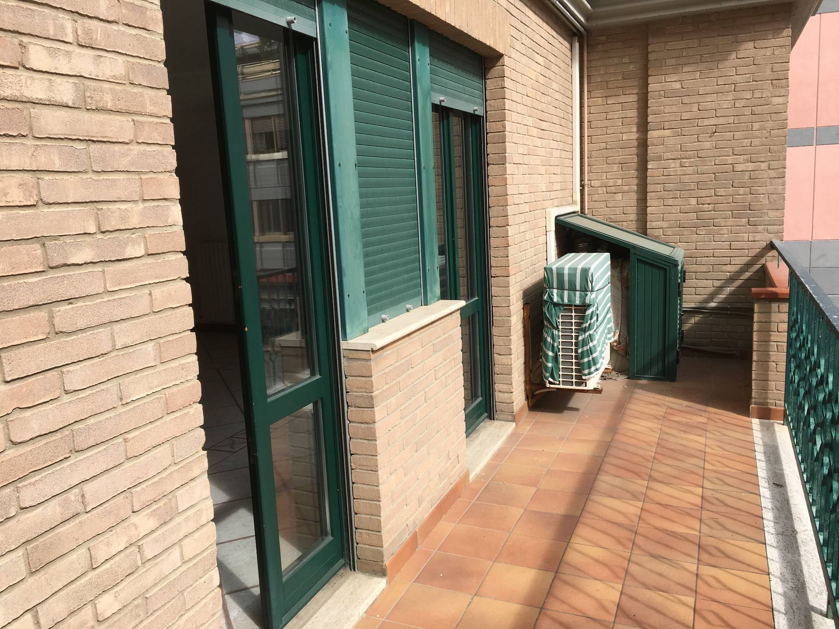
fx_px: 703
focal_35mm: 29
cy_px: 314
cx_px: 420
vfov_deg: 48.2
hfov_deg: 61.7
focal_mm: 4.15
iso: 25
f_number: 2.2
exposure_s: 1/561
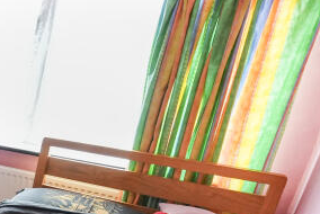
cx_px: -193
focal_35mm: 54
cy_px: 201
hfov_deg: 25.0
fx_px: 480
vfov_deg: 24.3
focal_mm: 10
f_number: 4
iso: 1250
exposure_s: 1/160
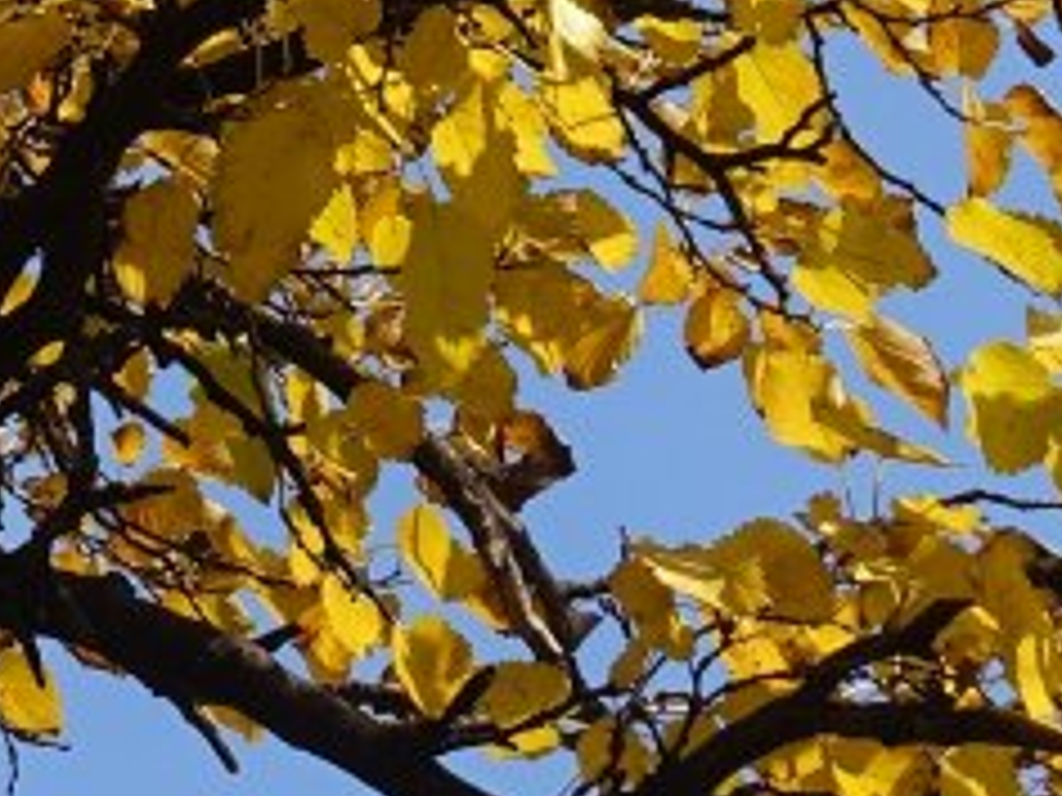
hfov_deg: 5.6
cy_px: -537
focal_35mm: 352
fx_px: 10799
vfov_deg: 4.2
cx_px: -126
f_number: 5.6
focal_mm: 19.67
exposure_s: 1/400
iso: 125
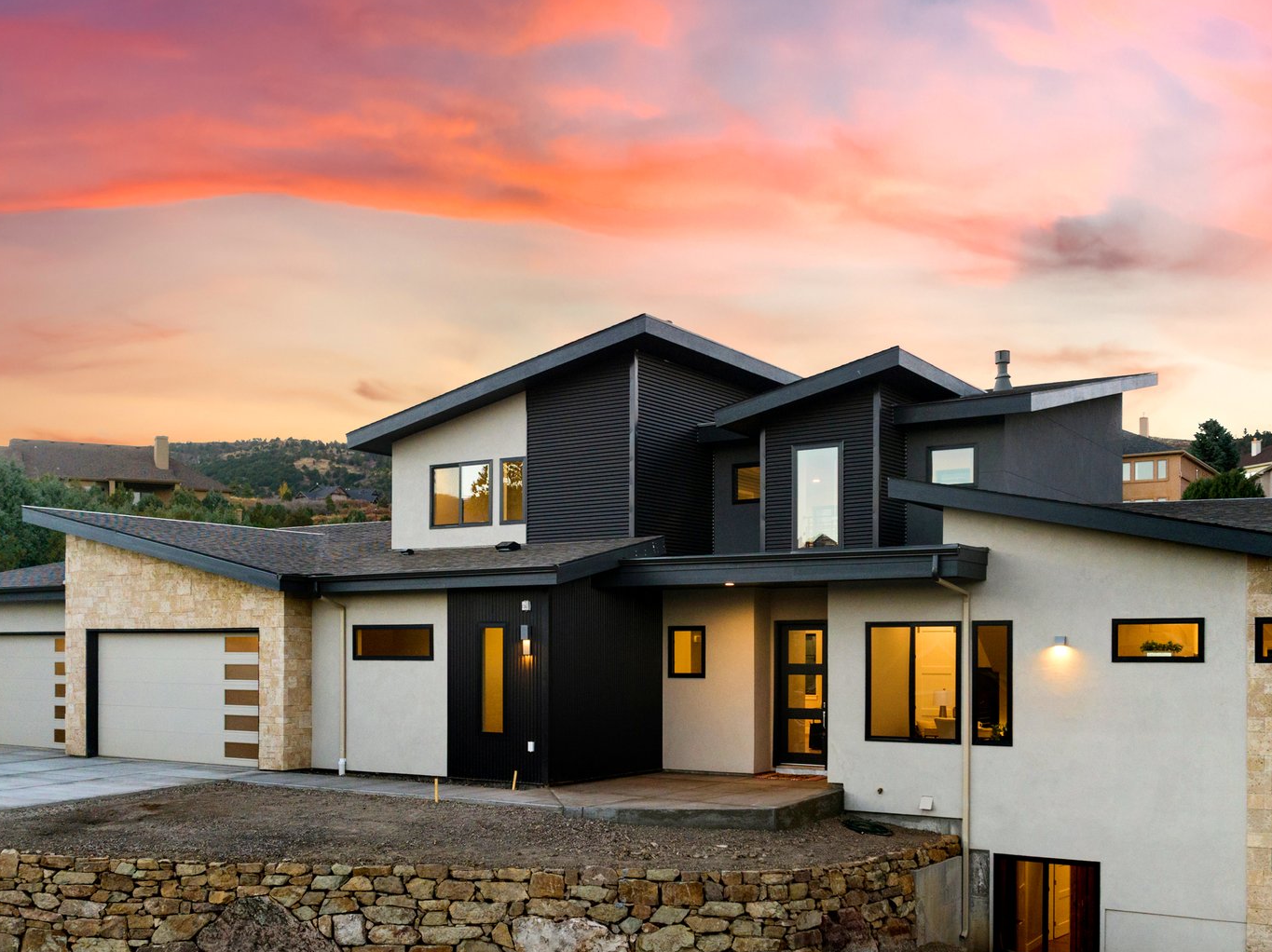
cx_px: 630
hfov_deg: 51.4
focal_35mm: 36
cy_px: 675
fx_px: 1322
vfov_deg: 38.9
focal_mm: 12.29
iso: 360
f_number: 2.8
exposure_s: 1/80
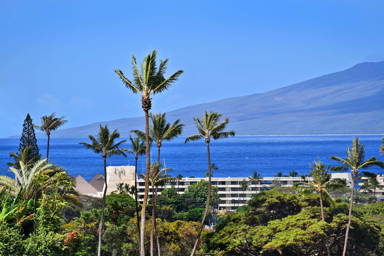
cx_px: 192
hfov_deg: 8.9
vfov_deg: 6.0
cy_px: 128
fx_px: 2454
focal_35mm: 230
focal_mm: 230
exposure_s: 1/640
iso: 100
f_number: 6.3
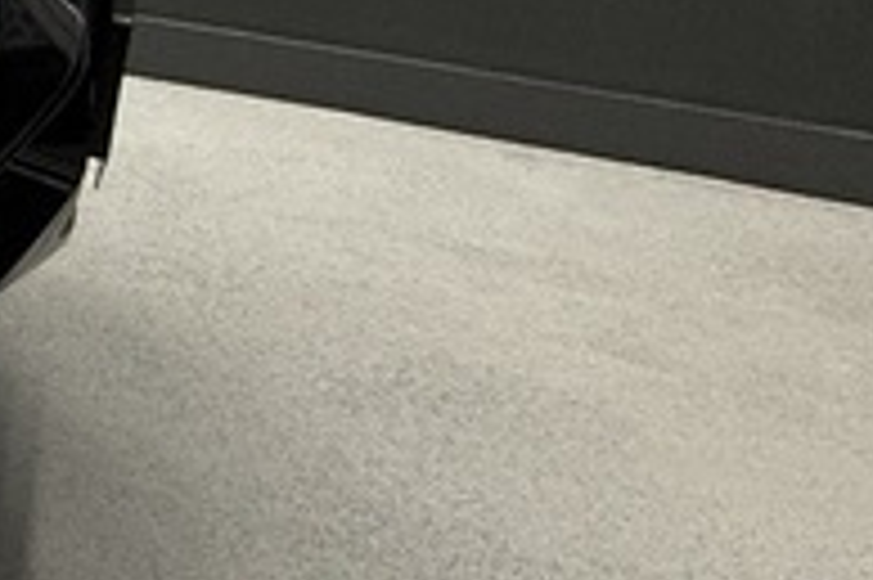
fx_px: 1866
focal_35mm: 77
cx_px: -1346
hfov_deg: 14.1
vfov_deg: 16.6
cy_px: -207
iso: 200
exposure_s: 1/100
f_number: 2.2
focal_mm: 2.22
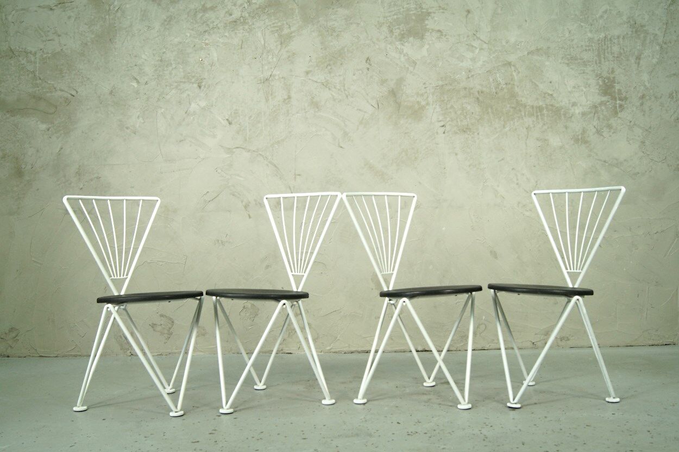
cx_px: 340
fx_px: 679
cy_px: 226
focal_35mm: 36
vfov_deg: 36.8
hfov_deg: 53.2
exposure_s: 1/25
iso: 400
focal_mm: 24
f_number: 7.1
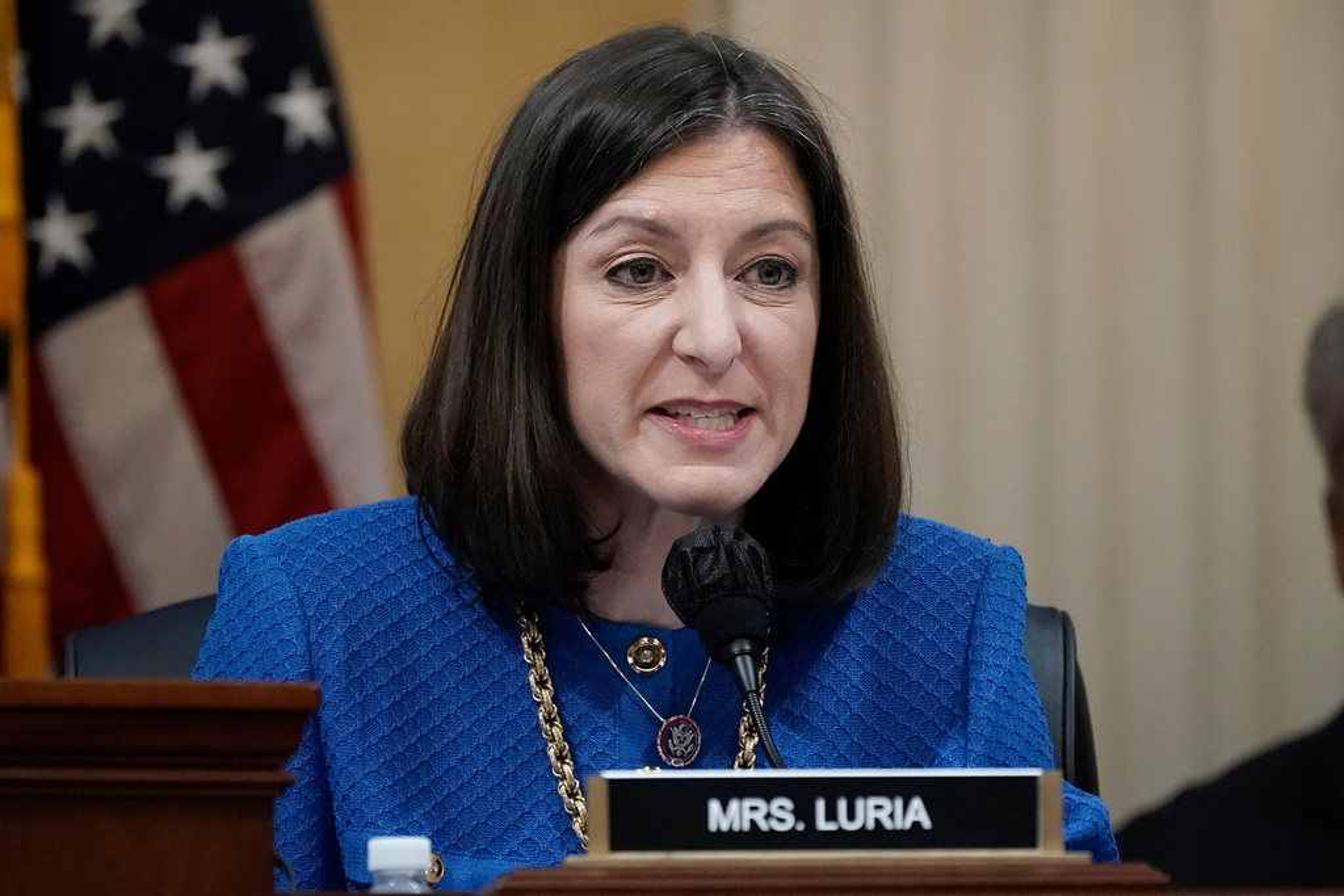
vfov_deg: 2.3
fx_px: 22215
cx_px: 672
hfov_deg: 3.5
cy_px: 448
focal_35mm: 595
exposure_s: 1/320
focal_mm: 397
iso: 6400
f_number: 5.6
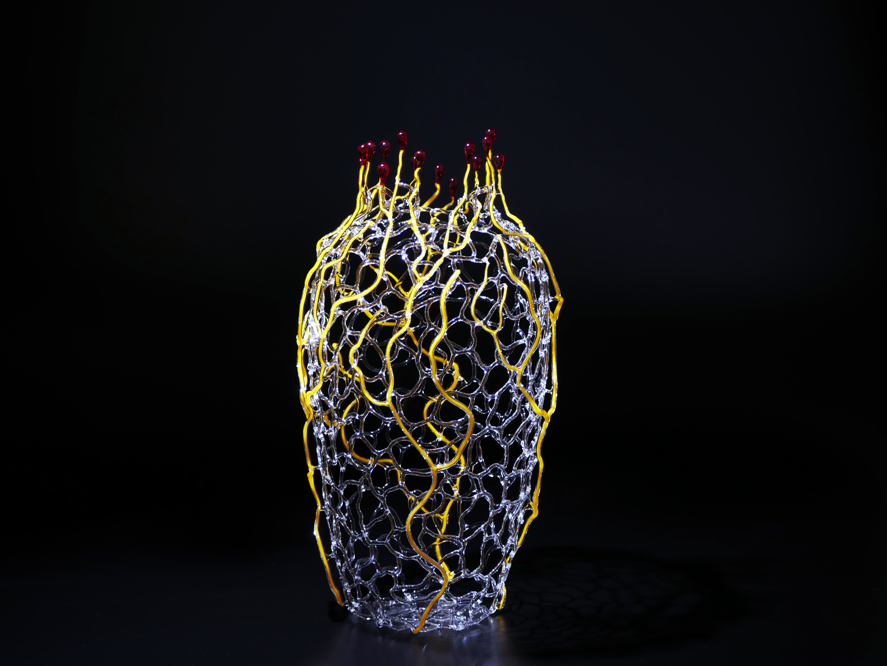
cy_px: 333
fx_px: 2717
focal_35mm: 106
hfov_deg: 18.5
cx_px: 444
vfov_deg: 14.0
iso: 200
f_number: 4.5
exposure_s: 2.5
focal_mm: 53
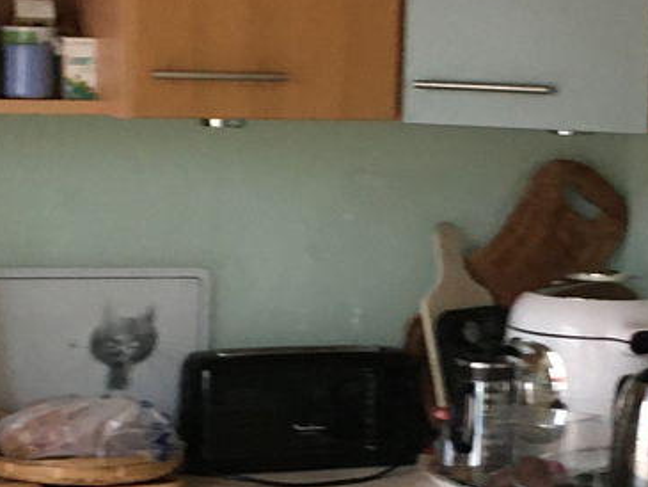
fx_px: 2378
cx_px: 415
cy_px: 391
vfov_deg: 11.6
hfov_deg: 15.5
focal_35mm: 127
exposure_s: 1/33
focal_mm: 4.15
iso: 200
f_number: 2.2
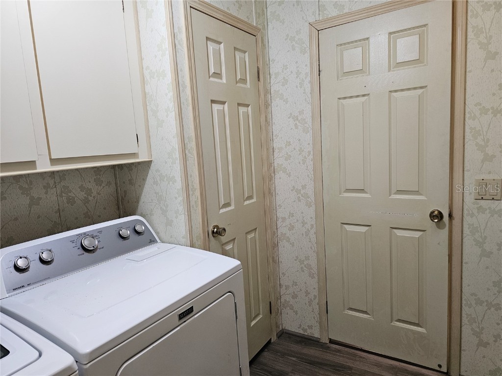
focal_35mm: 23
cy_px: 188
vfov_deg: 58.9
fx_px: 334
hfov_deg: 73.9
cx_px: 251
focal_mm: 6.3
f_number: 1.7
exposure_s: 1/120
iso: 250
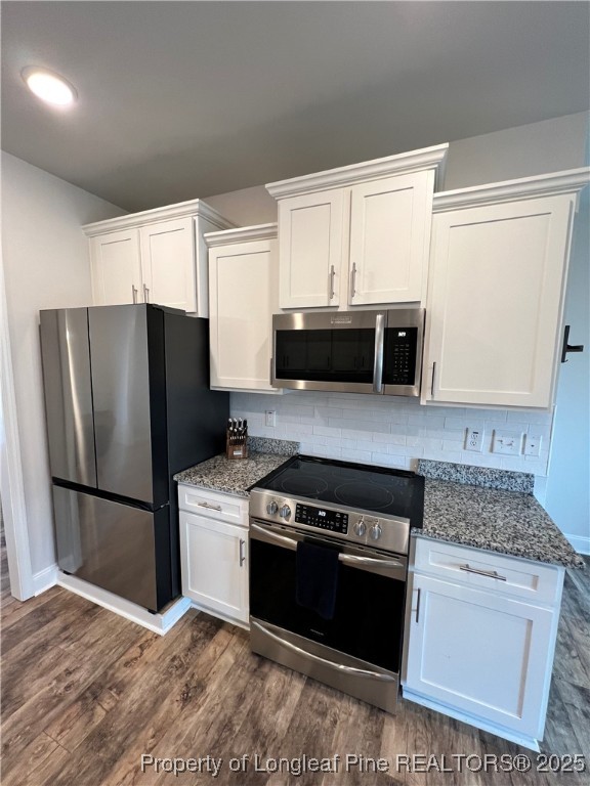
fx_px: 295
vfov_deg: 106.2
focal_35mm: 13
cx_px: 295
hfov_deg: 89.9
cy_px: 393
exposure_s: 1/60
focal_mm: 1.57
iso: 160
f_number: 1.8
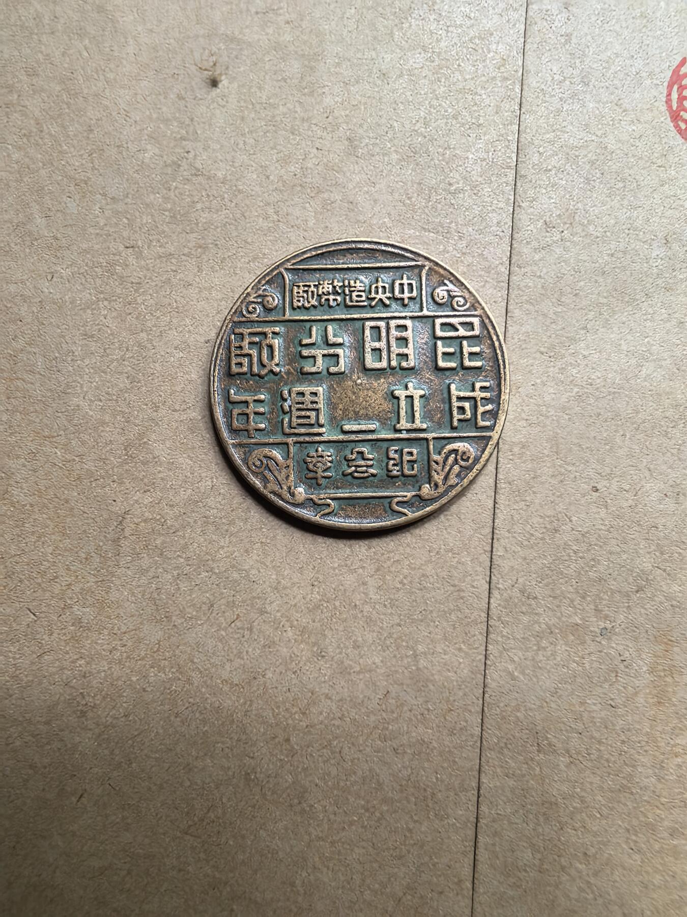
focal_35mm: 24
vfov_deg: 71.6
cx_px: 344
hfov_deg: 56.8
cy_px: 458
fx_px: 635
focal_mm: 1.68
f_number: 2.2
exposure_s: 1/33.3
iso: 200
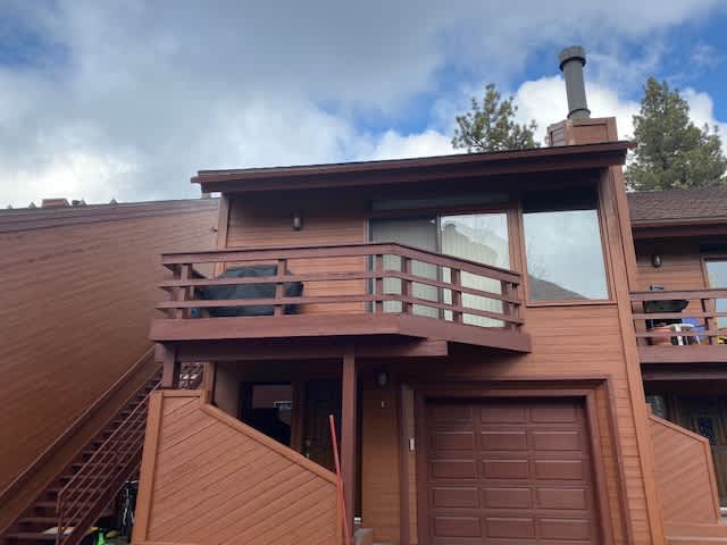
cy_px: 272
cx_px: 364
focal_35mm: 26
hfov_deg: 67.3
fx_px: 546
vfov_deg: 53.1
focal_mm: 4.2
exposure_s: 1/1063
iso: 32
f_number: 1.8
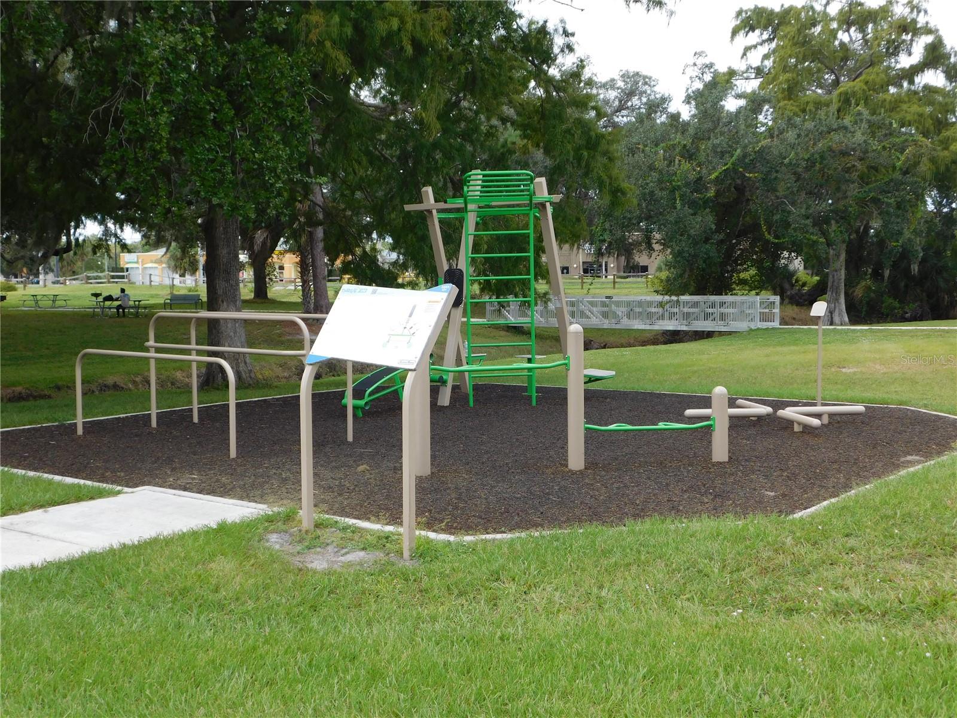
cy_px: 359
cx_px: 478
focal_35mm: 40
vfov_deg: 36.0
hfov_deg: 46.8
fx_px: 1106
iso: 125
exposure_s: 1/400
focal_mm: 7.1
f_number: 3.6
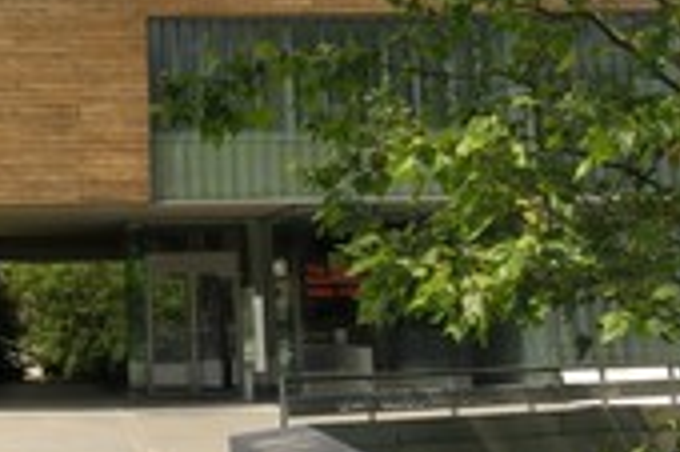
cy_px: 48
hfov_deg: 30.9
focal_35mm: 63
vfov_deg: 21.0
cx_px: 126
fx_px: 1193
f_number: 9.5
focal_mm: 17
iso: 100
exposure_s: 1/160
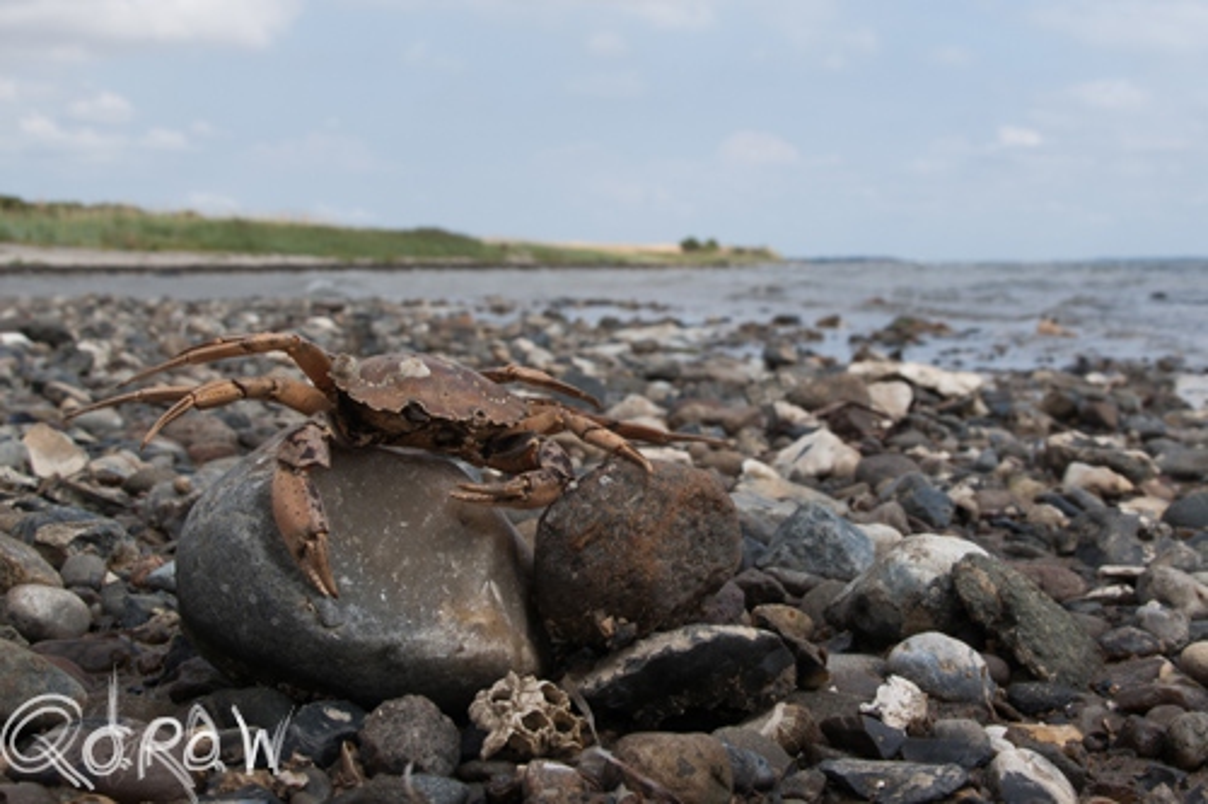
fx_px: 1409
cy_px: 402
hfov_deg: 46.4
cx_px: 604
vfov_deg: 31.9
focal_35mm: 42
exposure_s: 1/200
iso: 100
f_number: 11
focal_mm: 28
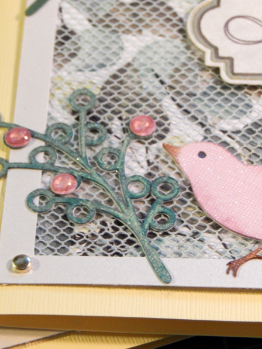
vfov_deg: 10.5
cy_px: 174
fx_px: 1907
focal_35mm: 189
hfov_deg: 7.9
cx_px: 191
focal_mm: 25.3
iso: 400
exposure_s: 1/25
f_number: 4.9
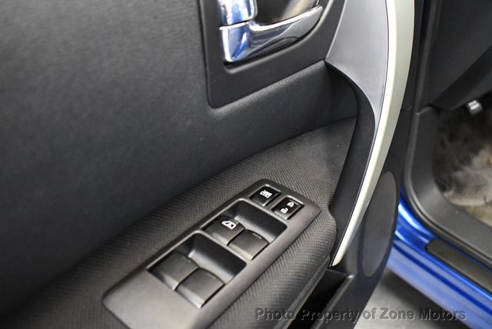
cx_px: 246
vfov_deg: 36.9
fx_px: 492
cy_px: 164
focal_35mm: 36
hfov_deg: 53.1
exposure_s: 1/60
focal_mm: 18
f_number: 3.5
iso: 5000
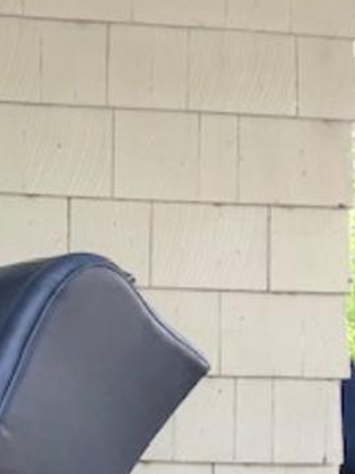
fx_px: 1176
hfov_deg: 14.3
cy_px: 537
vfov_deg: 21.4
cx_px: -355
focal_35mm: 86
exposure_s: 1/120
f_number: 1.8
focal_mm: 3.99
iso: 40
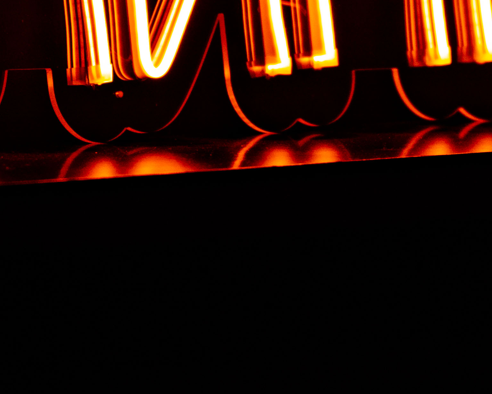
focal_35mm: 257
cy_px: -45
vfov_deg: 6.0
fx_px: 3743
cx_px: 182
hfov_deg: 7.5
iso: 80
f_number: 2.8
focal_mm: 70
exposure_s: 1/500
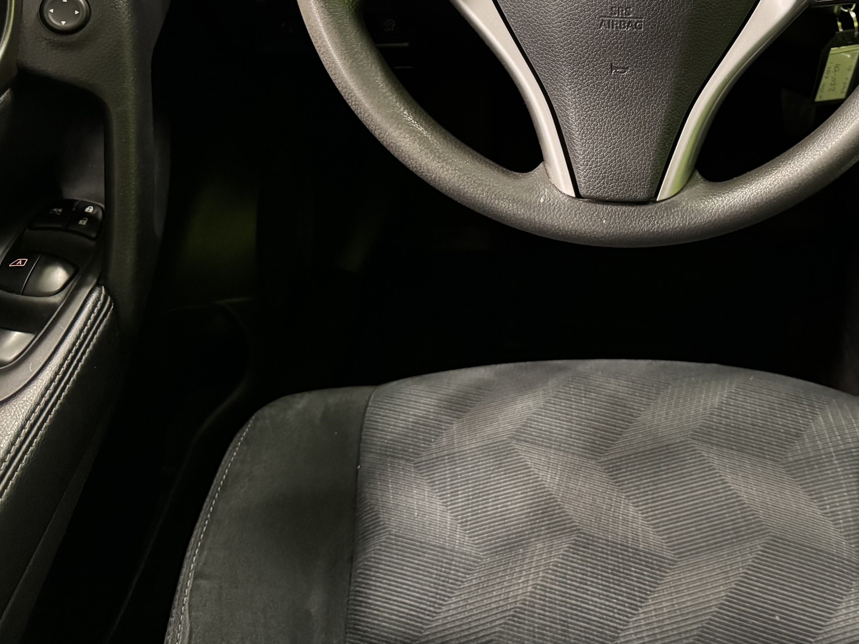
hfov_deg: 41.7
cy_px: 76
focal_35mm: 44
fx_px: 1092
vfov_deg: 31.5
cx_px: 638
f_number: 1.78
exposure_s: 1/33
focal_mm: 6.76
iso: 800
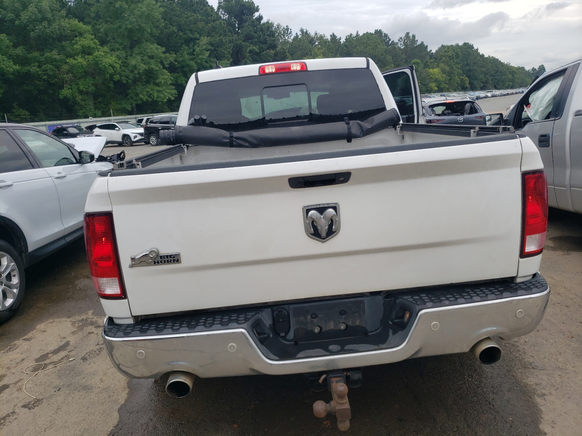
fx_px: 437
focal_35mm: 26
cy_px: 218
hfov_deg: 67.3
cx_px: 291
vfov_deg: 53.1
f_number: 1.5
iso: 50
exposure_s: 1/1667
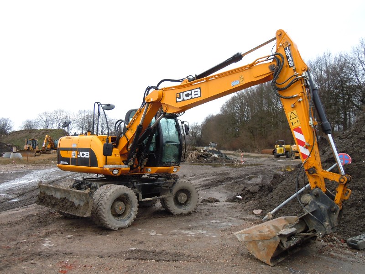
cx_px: 182
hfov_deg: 60.0
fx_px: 316
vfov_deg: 46.8
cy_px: 137
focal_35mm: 30
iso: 100
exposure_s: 1/125
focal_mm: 5.4
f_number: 3.5
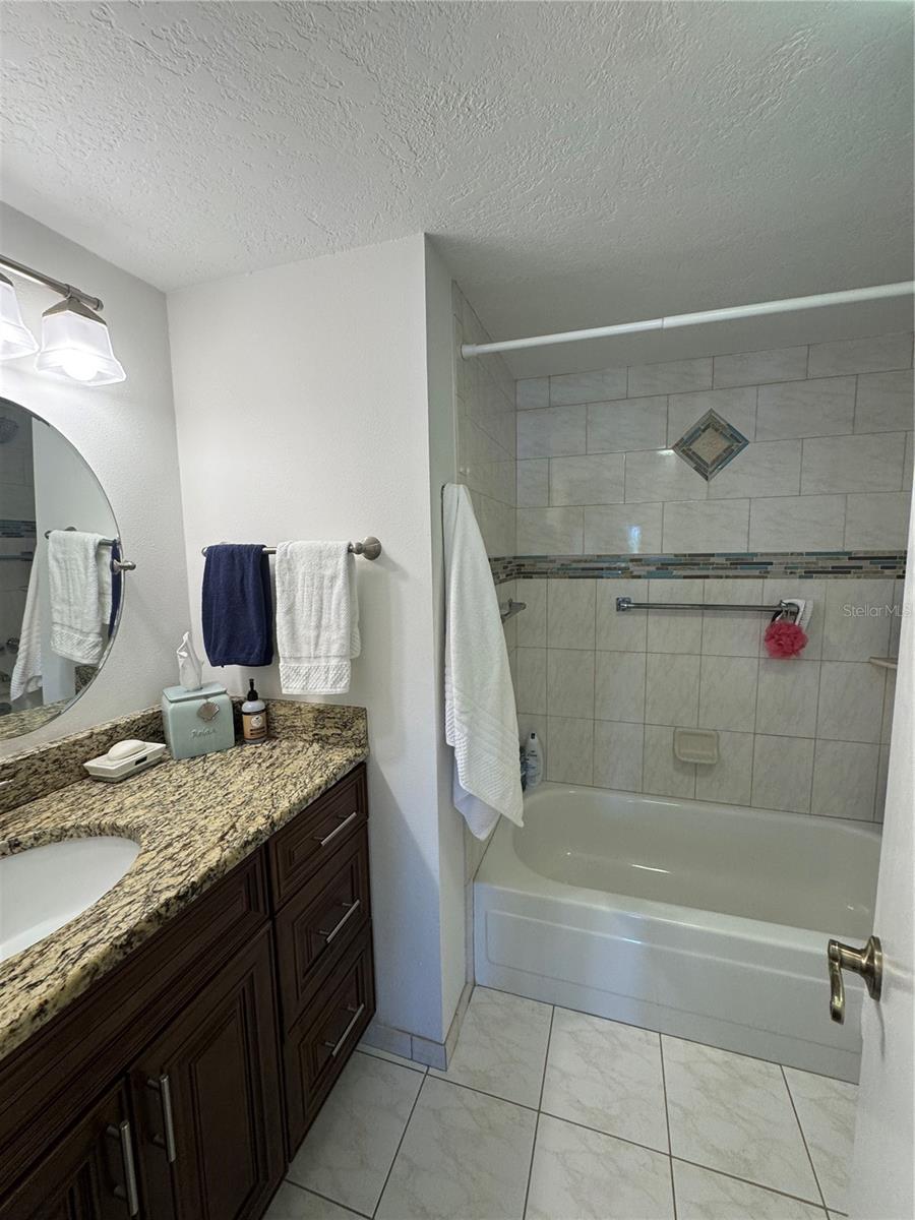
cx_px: 458
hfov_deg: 85.7
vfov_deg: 102.1
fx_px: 493
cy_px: 610
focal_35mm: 14
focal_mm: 2.22
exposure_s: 1/120
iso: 160
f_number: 2.2
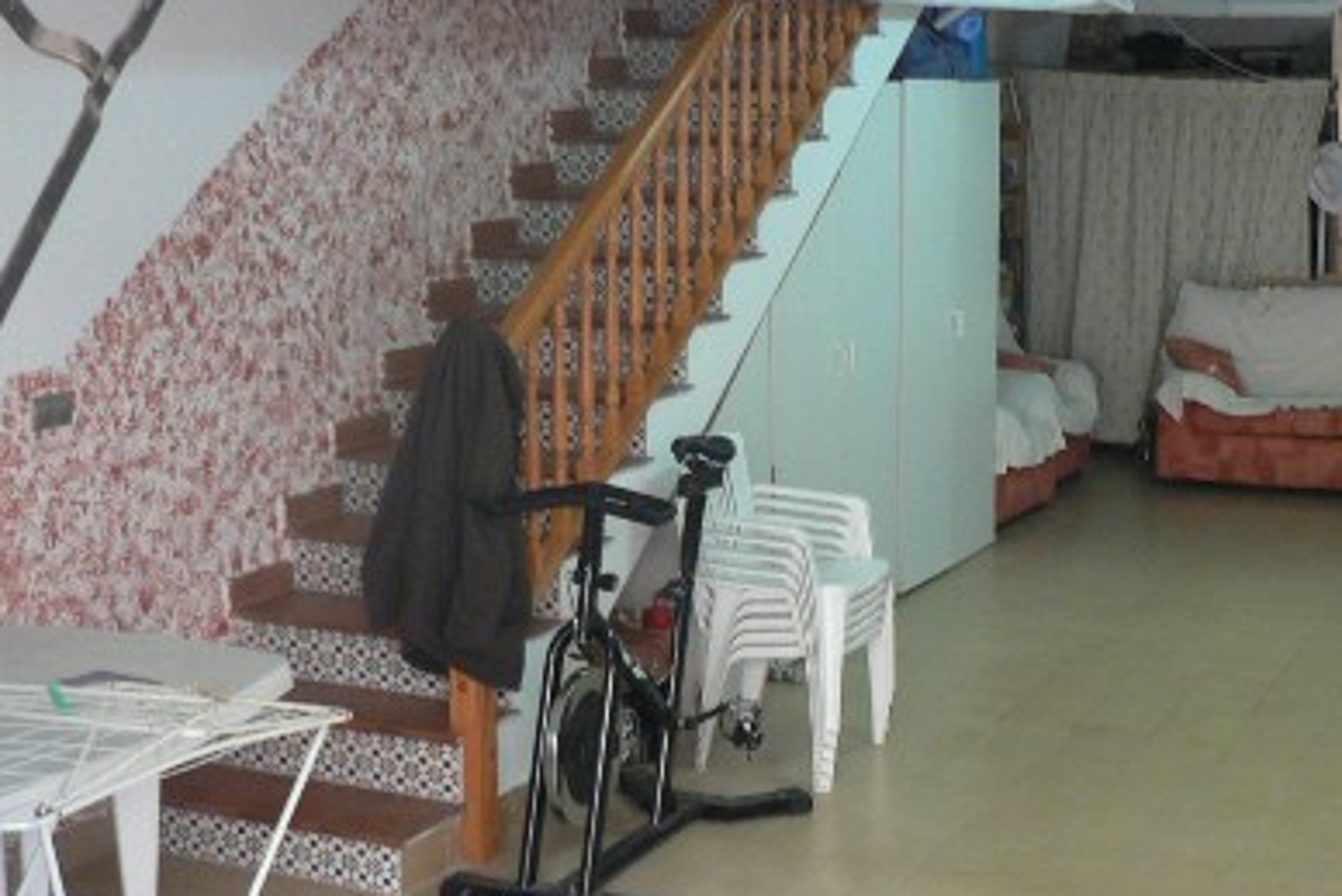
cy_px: 405
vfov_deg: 22.6
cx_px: 937
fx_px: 2237
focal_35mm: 60
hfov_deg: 33.0
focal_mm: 6
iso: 200
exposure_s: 1/15
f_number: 2.8
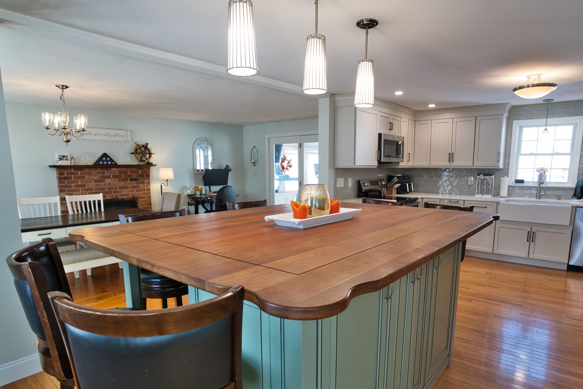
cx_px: 296
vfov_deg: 59.2
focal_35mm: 21
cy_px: 226
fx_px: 340
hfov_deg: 81.2
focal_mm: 17
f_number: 4
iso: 800
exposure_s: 1/160
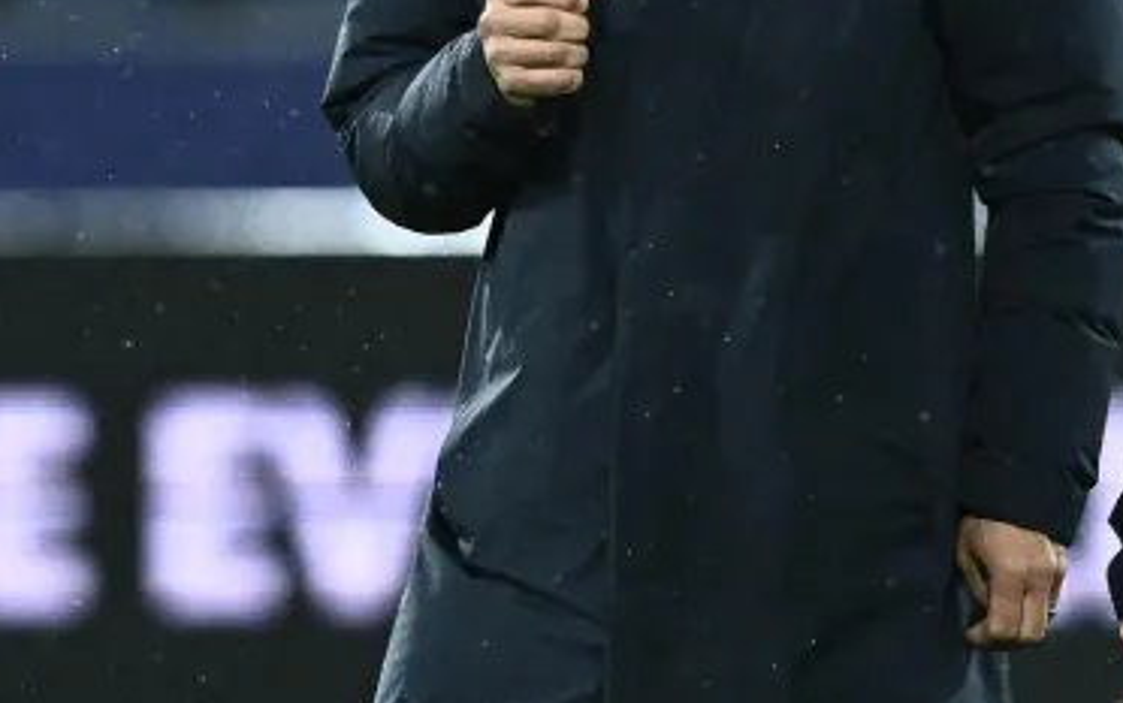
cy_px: -44
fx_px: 25510
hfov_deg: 2.5
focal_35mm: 833
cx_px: 951
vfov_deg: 1.6
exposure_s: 1/2000
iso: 4000
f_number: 4
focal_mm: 400
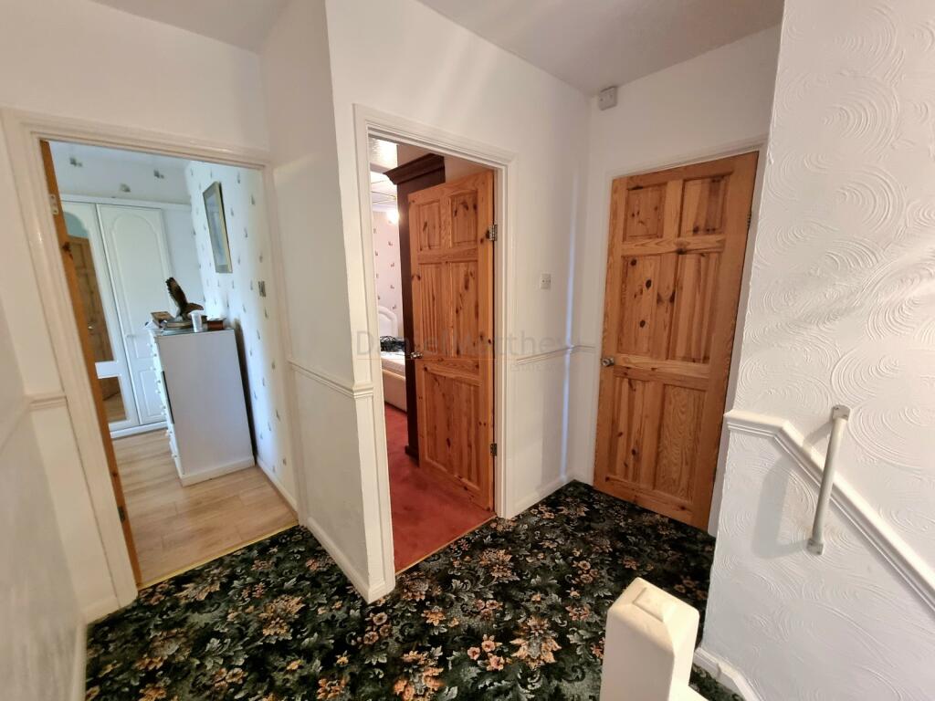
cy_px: 350
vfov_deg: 89.9
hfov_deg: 106.2
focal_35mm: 13
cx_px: 468
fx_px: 351
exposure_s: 1/33
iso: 640
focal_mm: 2.2
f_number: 2.2
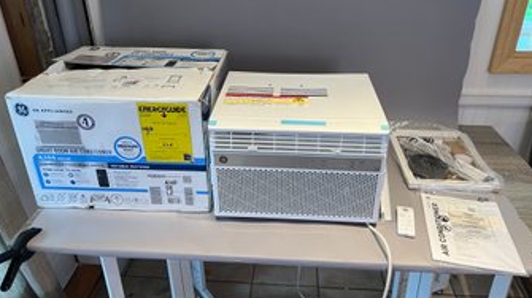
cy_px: 104
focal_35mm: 29
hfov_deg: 66.1
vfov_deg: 39.7
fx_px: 409
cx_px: 266
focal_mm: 5.7
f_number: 1.5
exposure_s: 1/60
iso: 80
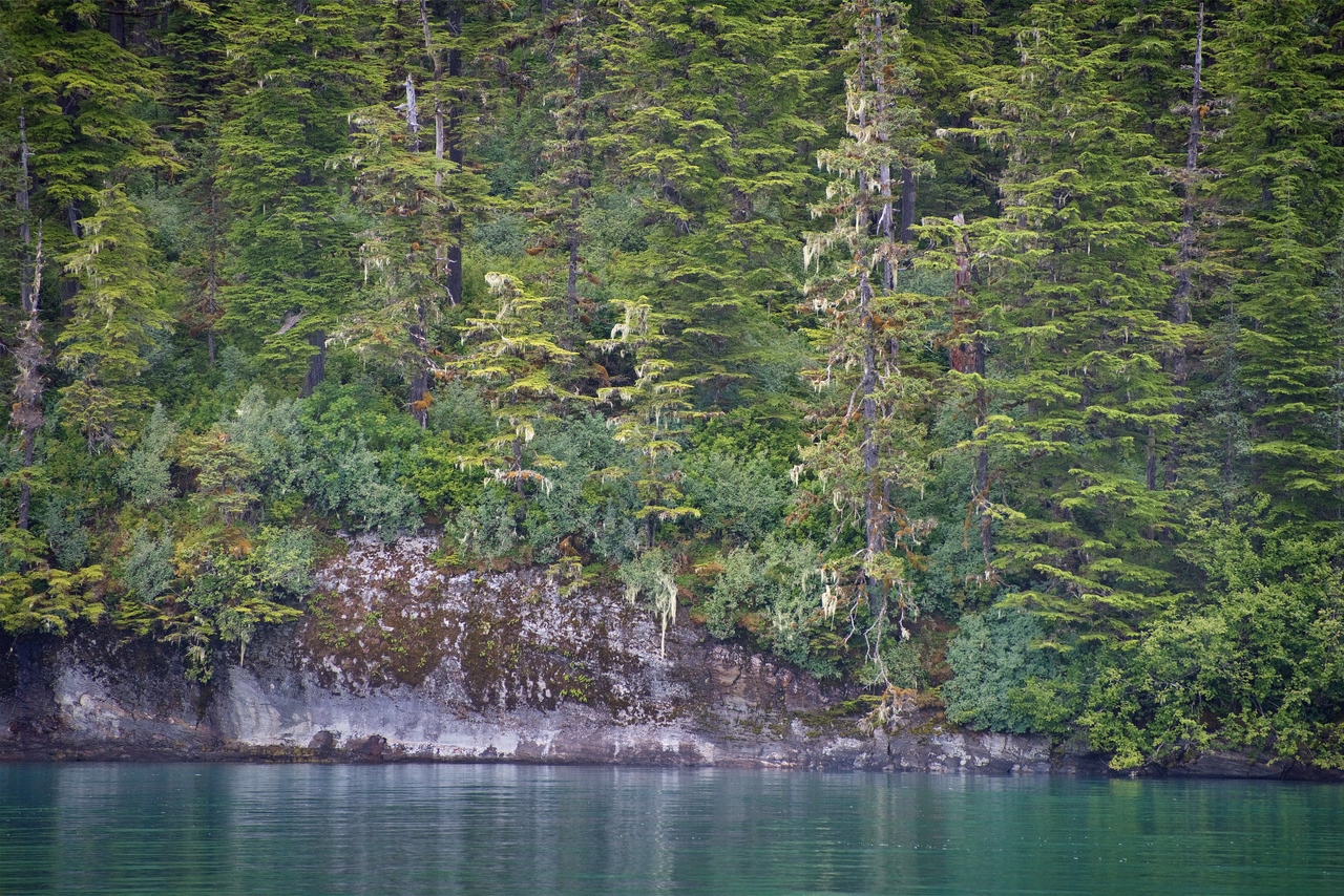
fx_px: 11202
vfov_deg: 4.6
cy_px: 448
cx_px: 672
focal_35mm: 300
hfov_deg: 6.9
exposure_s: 1/640
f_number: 5.6
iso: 1250
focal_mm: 300
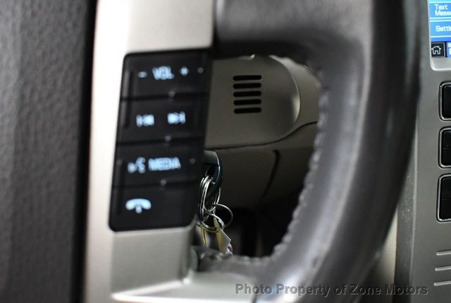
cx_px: 226
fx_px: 452
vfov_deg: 37.0
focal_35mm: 36
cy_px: 152
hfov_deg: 53.1
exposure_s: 1/60
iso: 4500
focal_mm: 18
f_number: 3.5
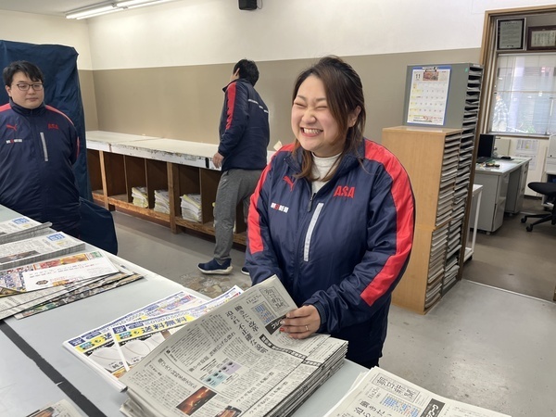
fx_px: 418
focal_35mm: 26
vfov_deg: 53.1
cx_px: 278
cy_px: 208
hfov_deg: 67.3
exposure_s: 1/100
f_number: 1.6
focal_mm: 5.1
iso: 100
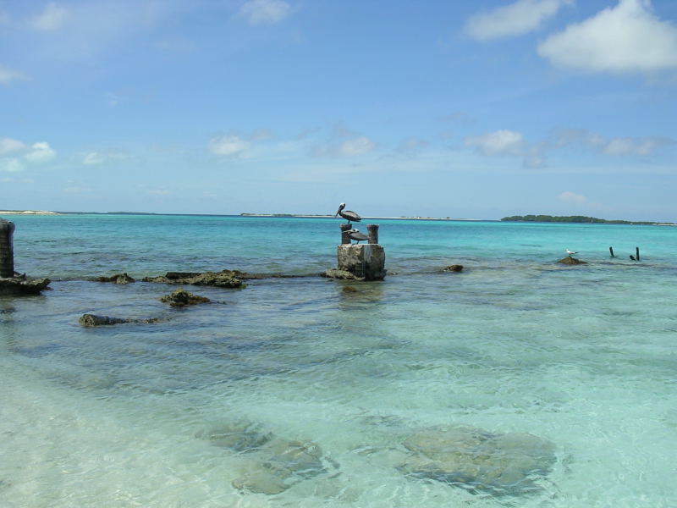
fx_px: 743
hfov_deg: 49.0
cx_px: 338
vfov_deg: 37.7
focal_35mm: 38
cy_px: 254
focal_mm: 5.8
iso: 50
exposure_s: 1/322
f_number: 5.6
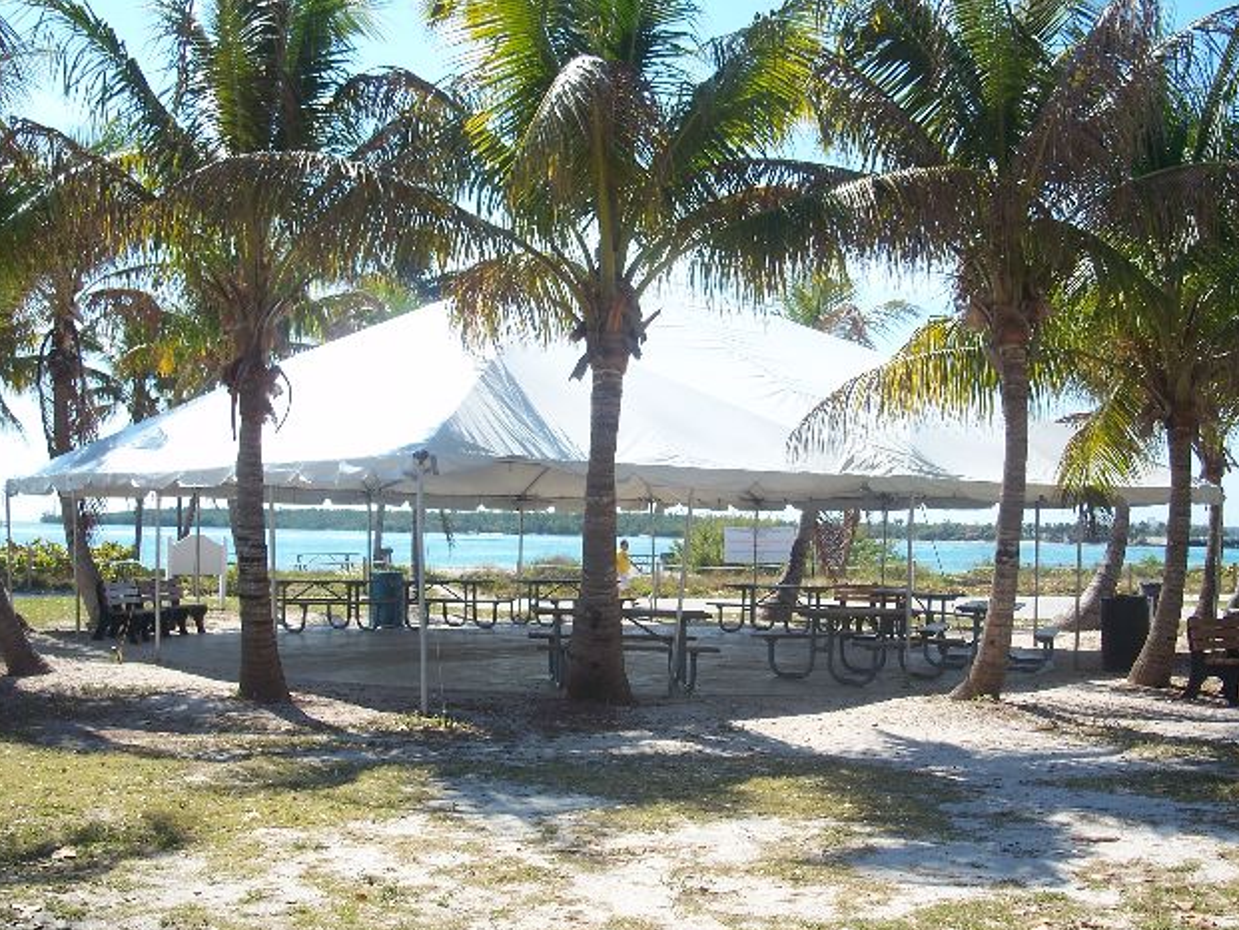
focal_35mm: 44
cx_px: 622
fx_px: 1575
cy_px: 517
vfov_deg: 32.9
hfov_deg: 42.9
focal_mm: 7.8
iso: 64
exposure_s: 1/640
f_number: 2.8
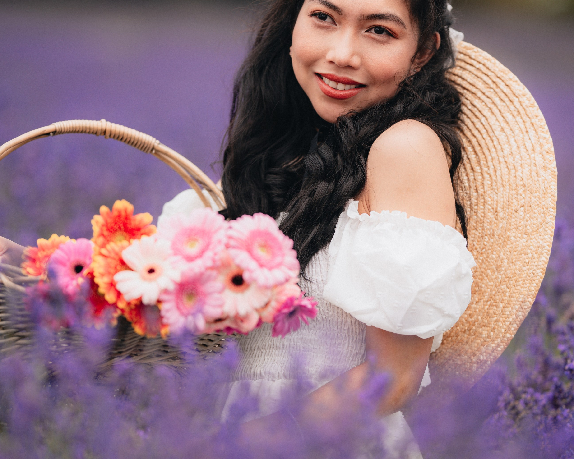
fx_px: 3415
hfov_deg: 9.6
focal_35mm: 201
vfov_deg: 7.7
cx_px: 292
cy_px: 229
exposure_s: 1/1600
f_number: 1.8
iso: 100
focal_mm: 135
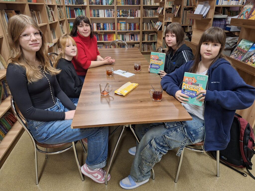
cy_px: 96
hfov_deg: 73.9
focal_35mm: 23
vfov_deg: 58.9
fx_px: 169
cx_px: 128
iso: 200
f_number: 1.8
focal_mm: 5.54
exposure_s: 1/33
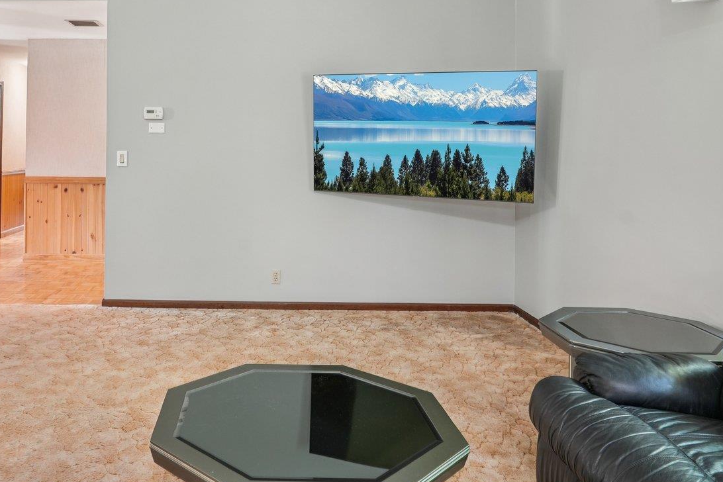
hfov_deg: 60.6
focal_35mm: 30
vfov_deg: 42.6
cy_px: 138
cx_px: 248
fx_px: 602
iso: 400
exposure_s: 1/2.5
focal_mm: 16
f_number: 8
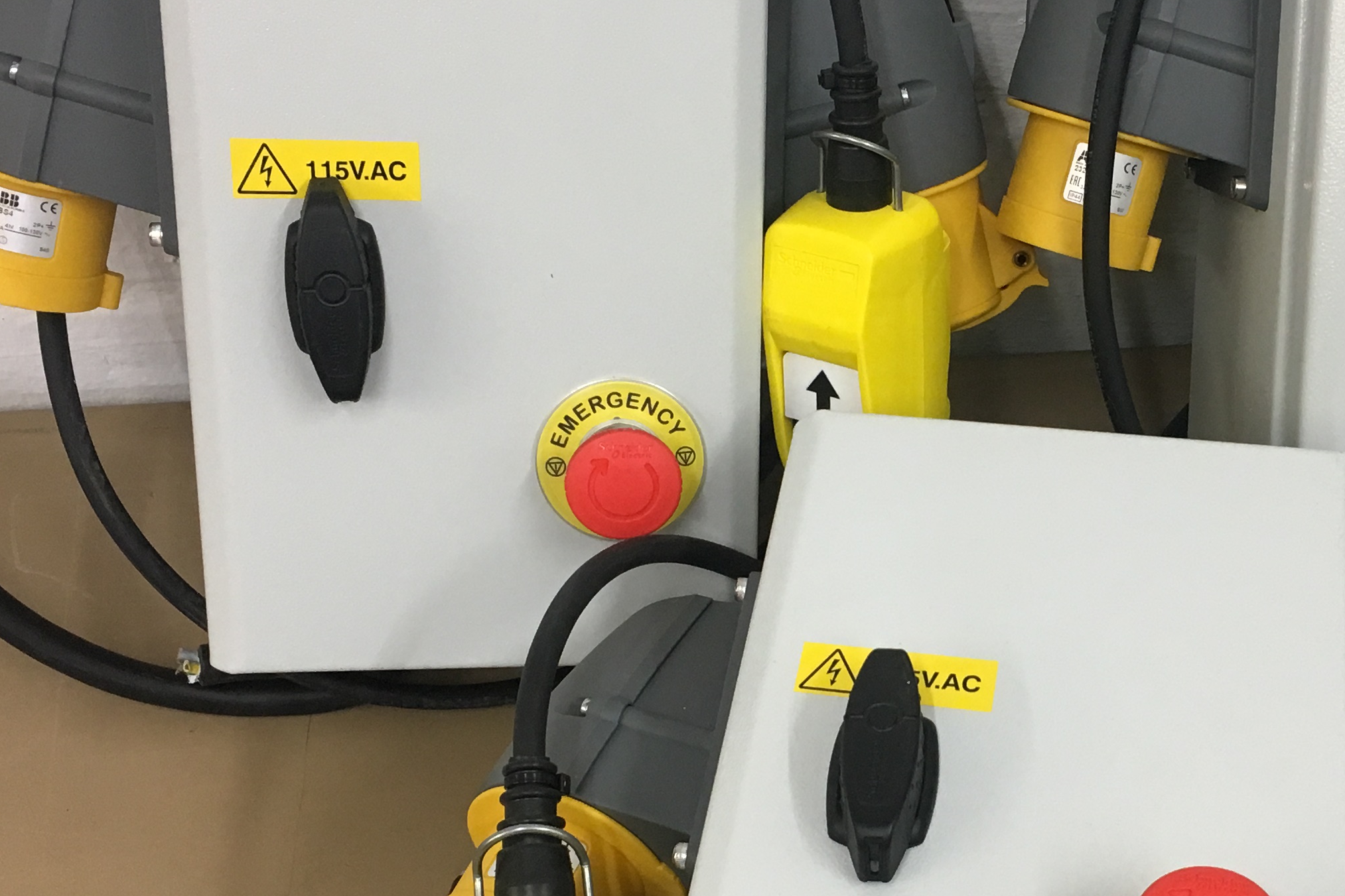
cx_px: 973
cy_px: 576
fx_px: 2241
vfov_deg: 22.5
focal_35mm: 60
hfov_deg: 32.9
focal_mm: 4.15
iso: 64
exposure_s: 1/33
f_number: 2.2
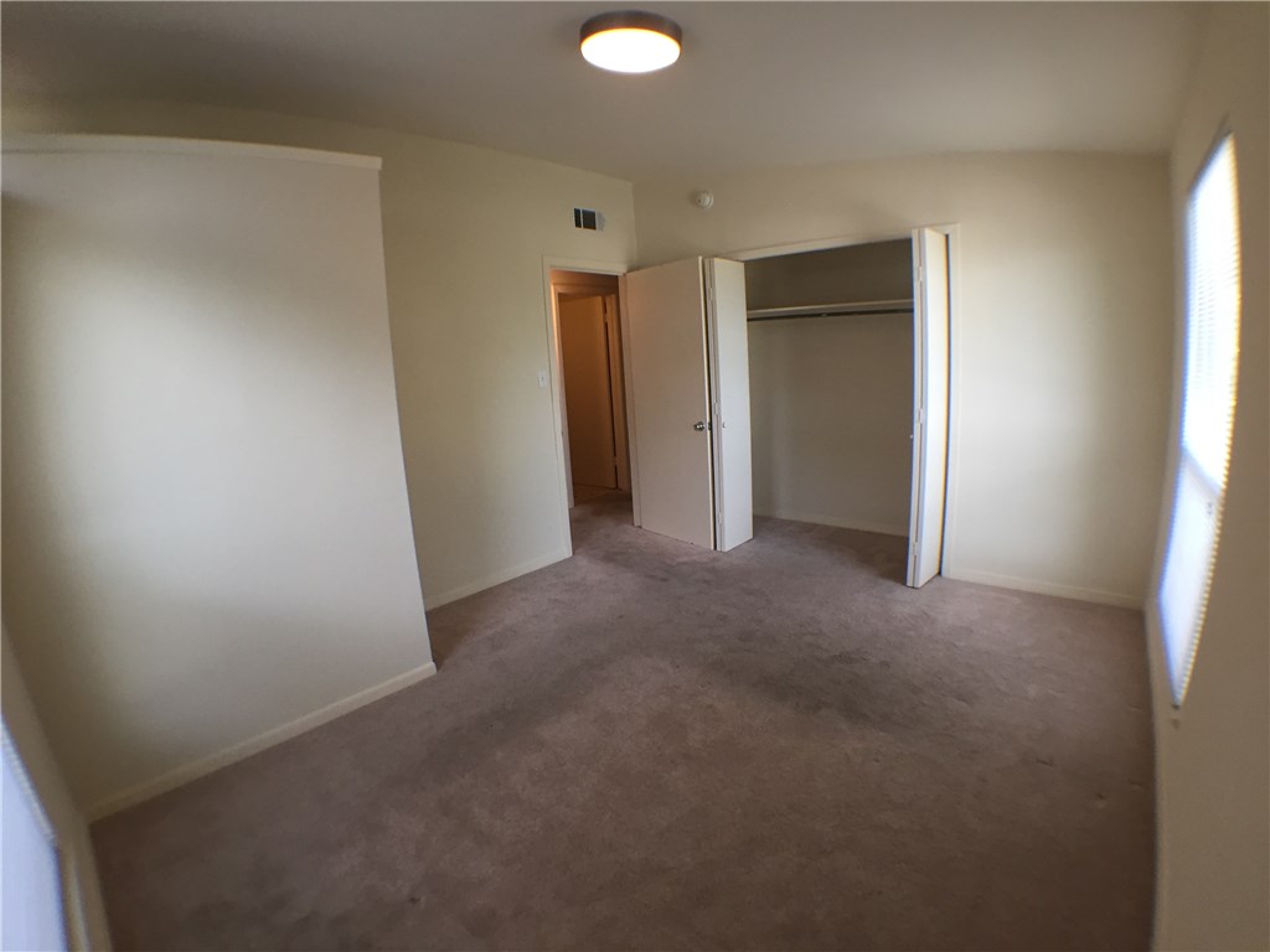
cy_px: 476
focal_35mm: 29
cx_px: 635
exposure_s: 1/30
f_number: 2.2
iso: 40
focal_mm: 4.15
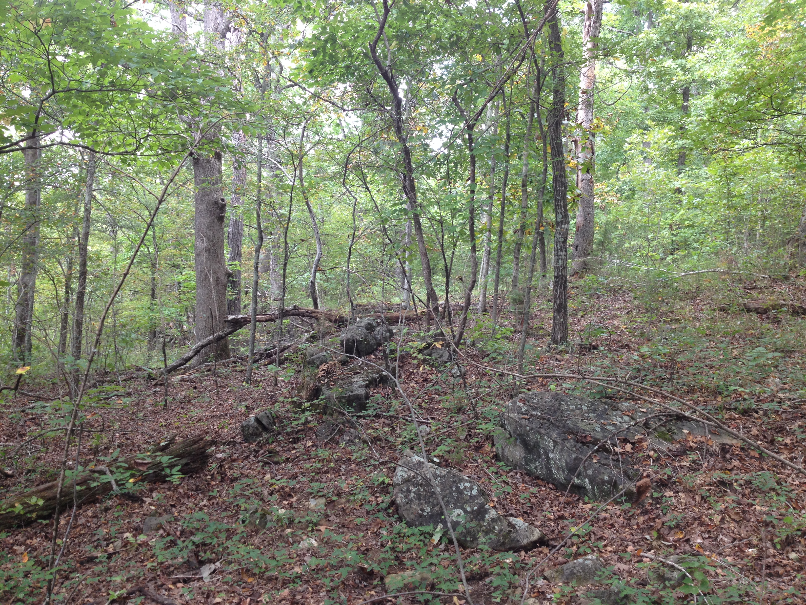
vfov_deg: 40.7
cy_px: 302
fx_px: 815
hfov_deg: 52.6
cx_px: 403
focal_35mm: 35
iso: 50
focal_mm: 4.28
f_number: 2.4
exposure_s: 1/40
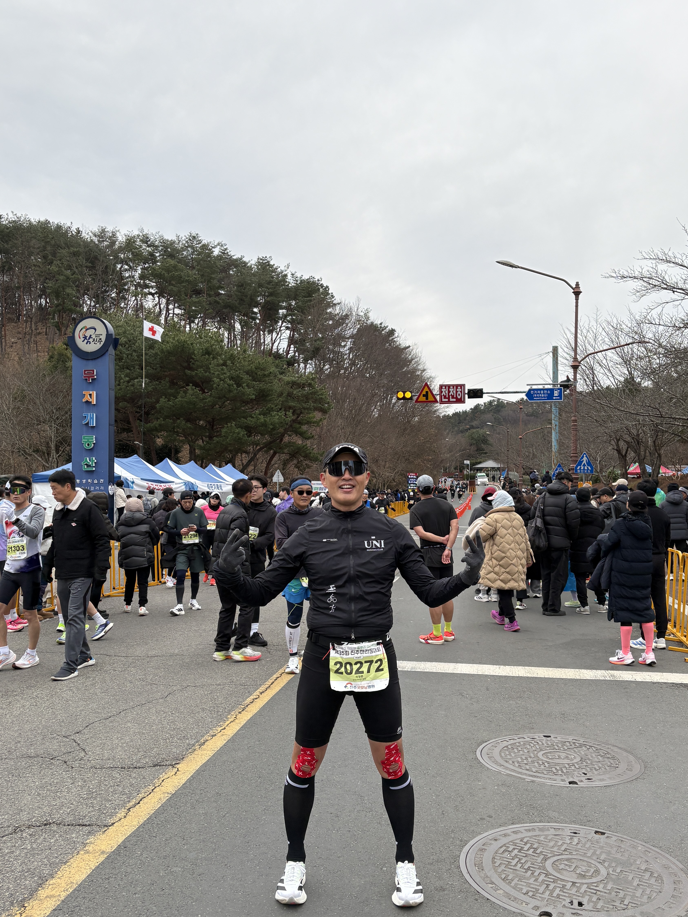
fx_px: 875
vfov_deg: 55.4
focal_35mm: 33
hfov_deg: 42.9
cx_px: 365
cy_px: 464
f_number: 1.6
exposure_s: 1/2208
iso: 50
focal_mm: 5.96
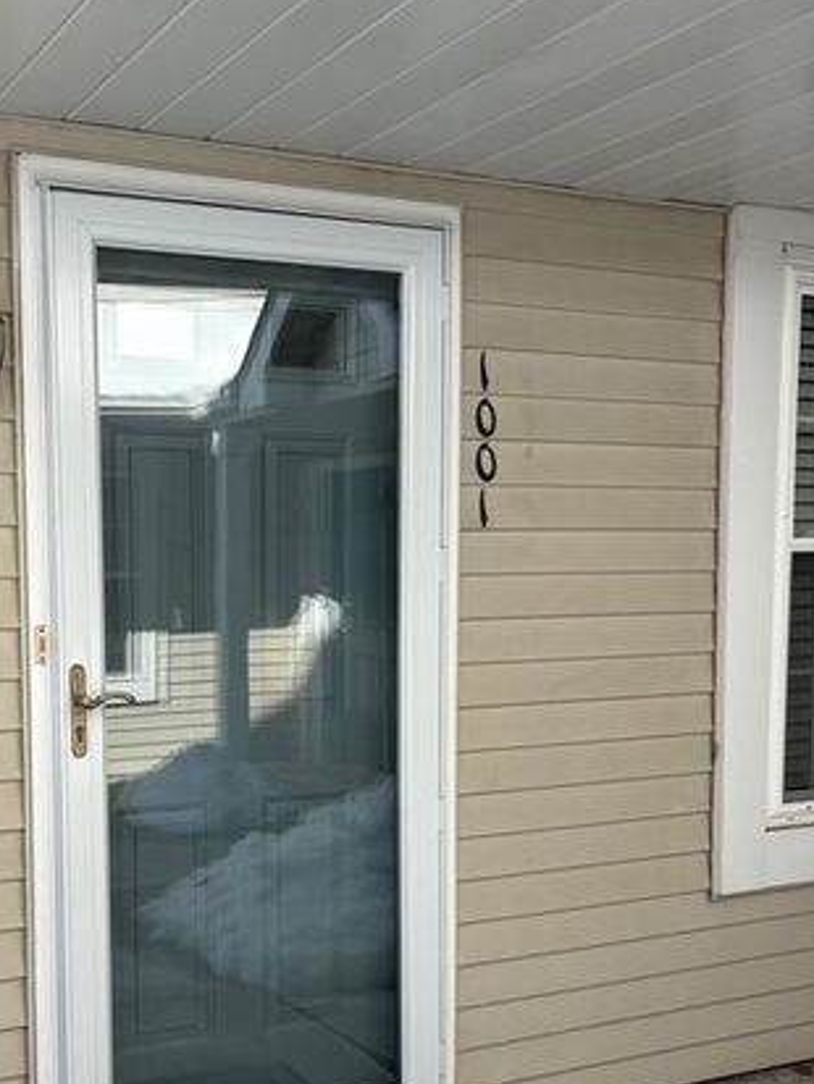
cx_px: 192
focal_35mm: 42
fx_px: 1316
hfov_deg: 33.6
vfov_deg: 44.3
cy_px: 692
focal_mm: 5.96
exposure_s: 1/1587
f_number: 1.6
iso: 50
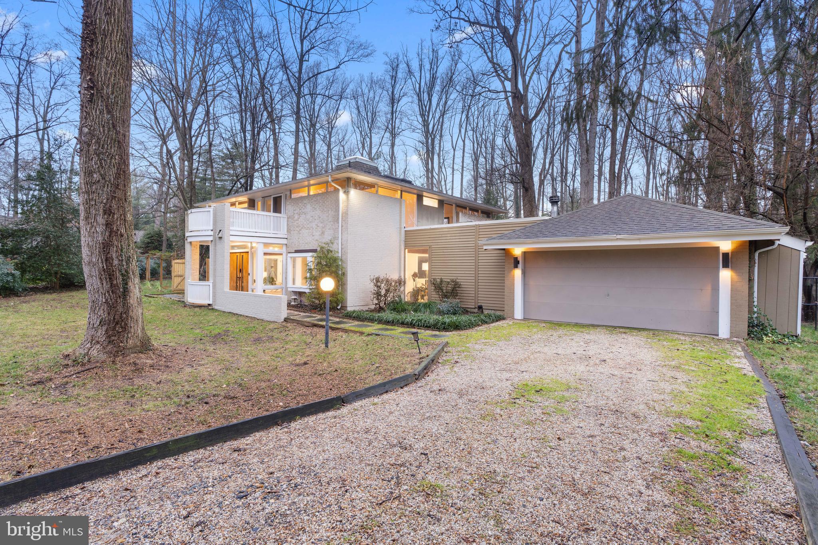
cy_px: 272
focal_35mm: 17
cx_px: 409
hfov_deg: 93.3
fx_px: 386
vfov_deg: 70.4
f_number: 8
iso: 160
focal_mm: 17
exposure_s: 2
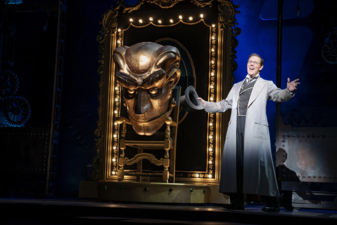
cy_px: 112
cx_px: 168
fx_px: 599
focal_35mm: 64
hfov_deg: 31.4
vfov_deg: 21.2
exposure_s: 1/250
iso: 800
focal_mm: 64
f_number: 2.8
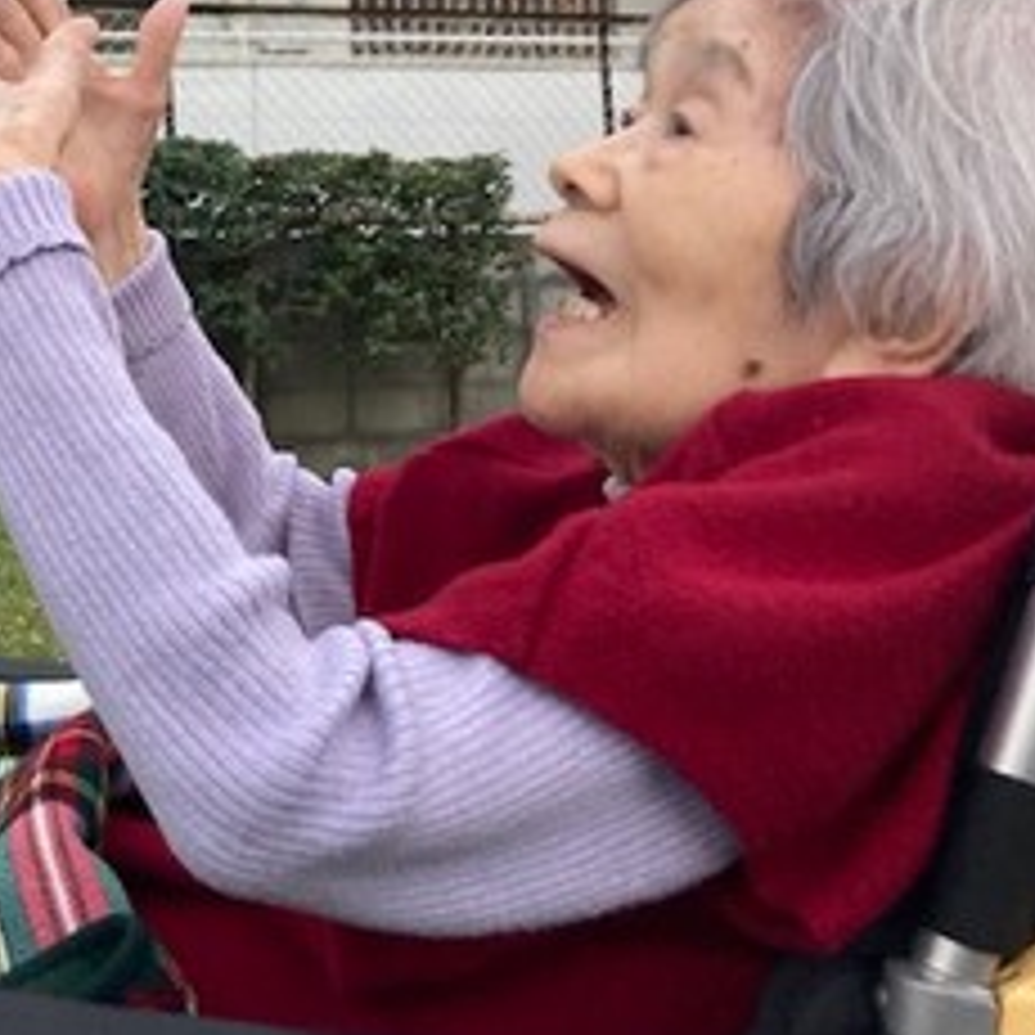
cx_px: -151
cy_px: 216
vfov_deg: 28.5
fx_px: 1996
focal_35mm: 59
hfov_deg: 26.4
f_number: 1.8
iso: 20
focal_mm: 3.99
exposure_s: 1/457
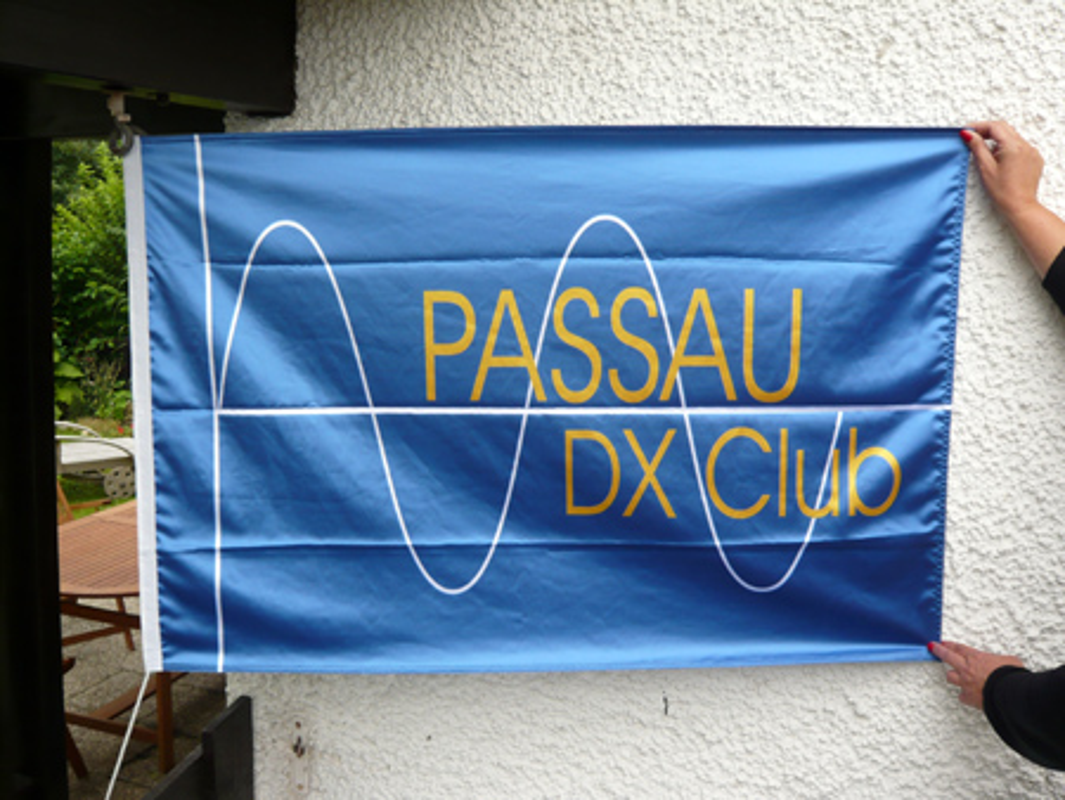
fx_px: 1047
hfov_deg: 53.9
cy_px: 400
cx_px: 532
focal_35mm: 34
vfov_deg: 41.8
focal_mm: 5.5
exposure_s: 1/100
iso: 100
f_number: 3.1
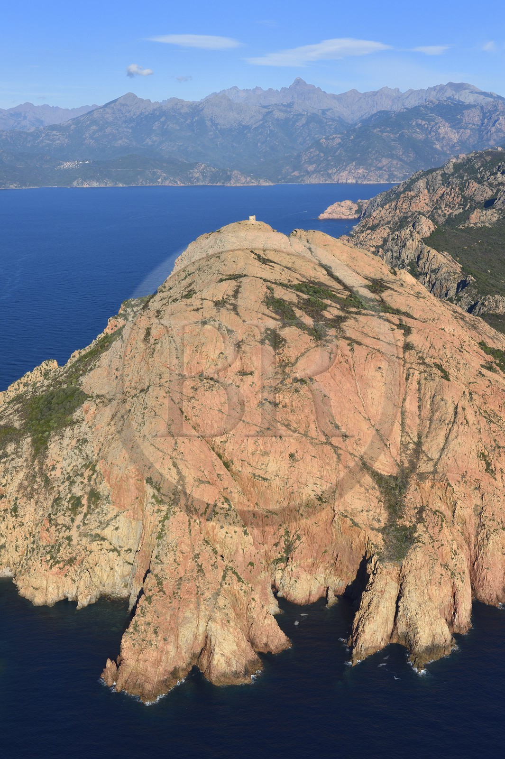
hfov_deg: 28.0
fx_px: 1011
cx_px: 252
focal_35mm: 48
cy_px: 380
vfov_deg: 41.1
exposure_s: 1/800
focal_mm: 48
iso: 400
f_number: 10
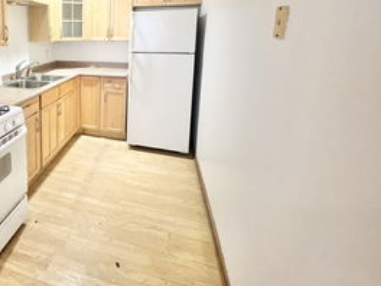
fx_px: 231
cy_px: 71
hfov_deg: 71.0
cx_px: 76
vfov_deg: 59.9
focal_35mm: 21
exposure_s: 1/60
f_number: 1.8
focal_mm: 1.57
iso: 320
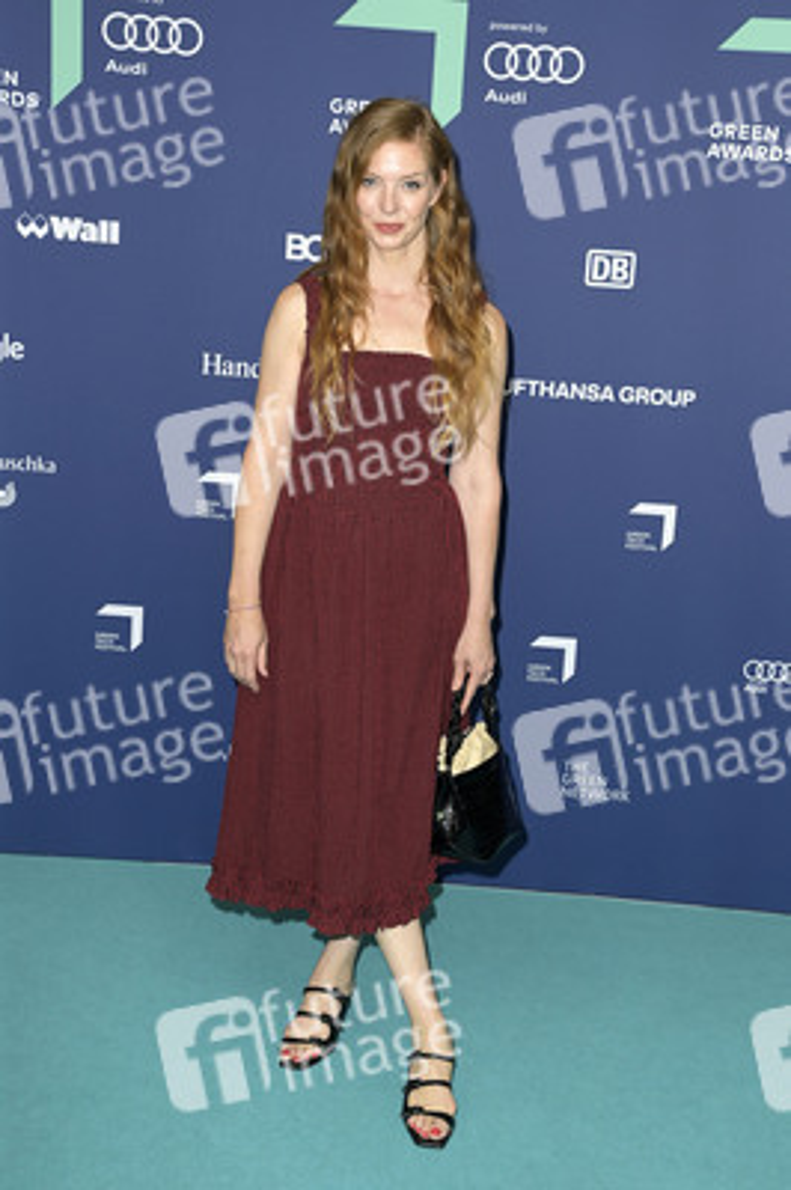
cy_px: 595
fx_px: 1519
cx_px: 396
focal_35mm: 46
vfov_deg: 42.8
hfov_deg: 29.2
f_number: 6.3
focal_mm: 46
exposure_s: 1/250
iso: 800
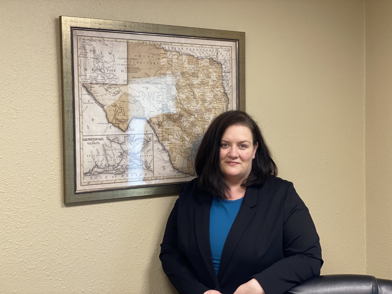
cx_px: 196
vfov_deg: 28.0
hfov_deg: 36.8
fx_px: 589
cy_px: 147
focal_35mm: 52
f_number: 2
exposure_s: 1/60
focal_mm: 6
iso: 125
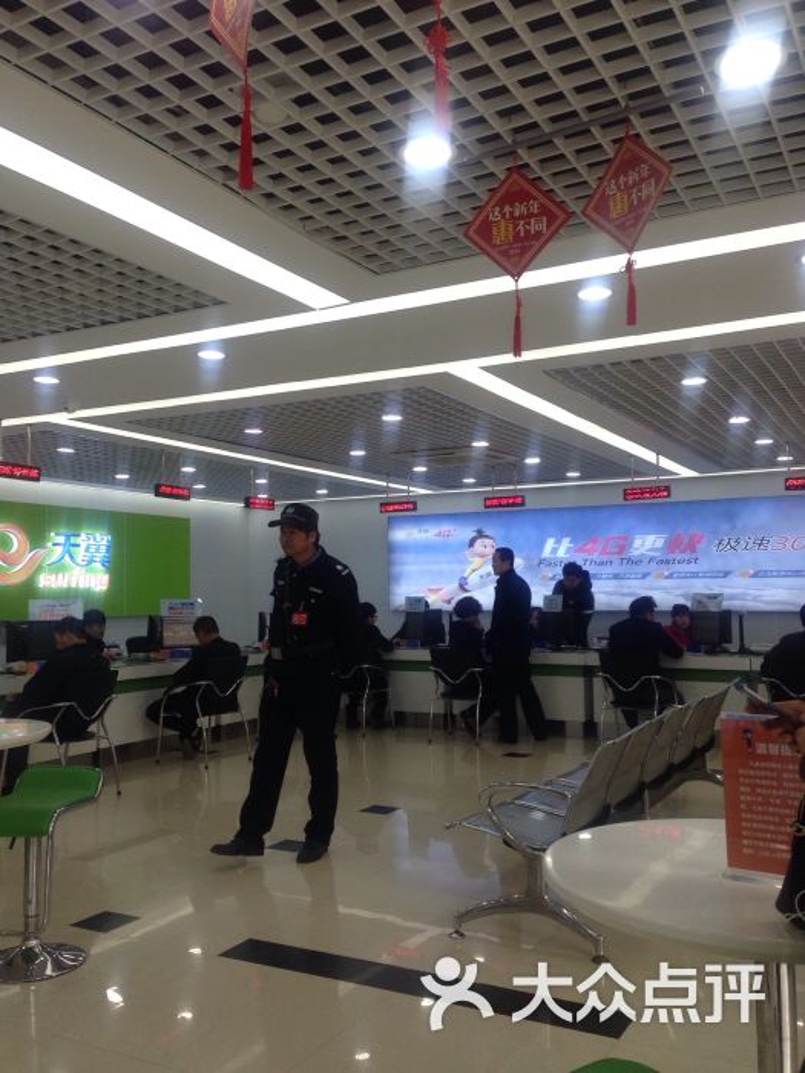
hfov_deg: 42.9
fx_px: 1023
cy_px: 536
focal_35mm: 33
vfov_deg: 55.4
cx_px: 402
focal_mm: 4.12
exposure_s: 1/120
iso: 80
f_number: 2.4
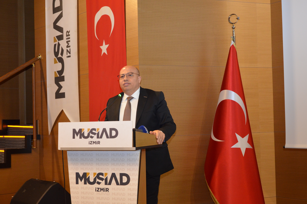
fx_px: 511
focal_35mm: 60
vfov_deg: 22.5
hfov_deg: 33.5
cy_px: 102
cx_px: 154
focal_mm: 40
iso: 1600
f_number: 4.5
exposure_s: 1/60
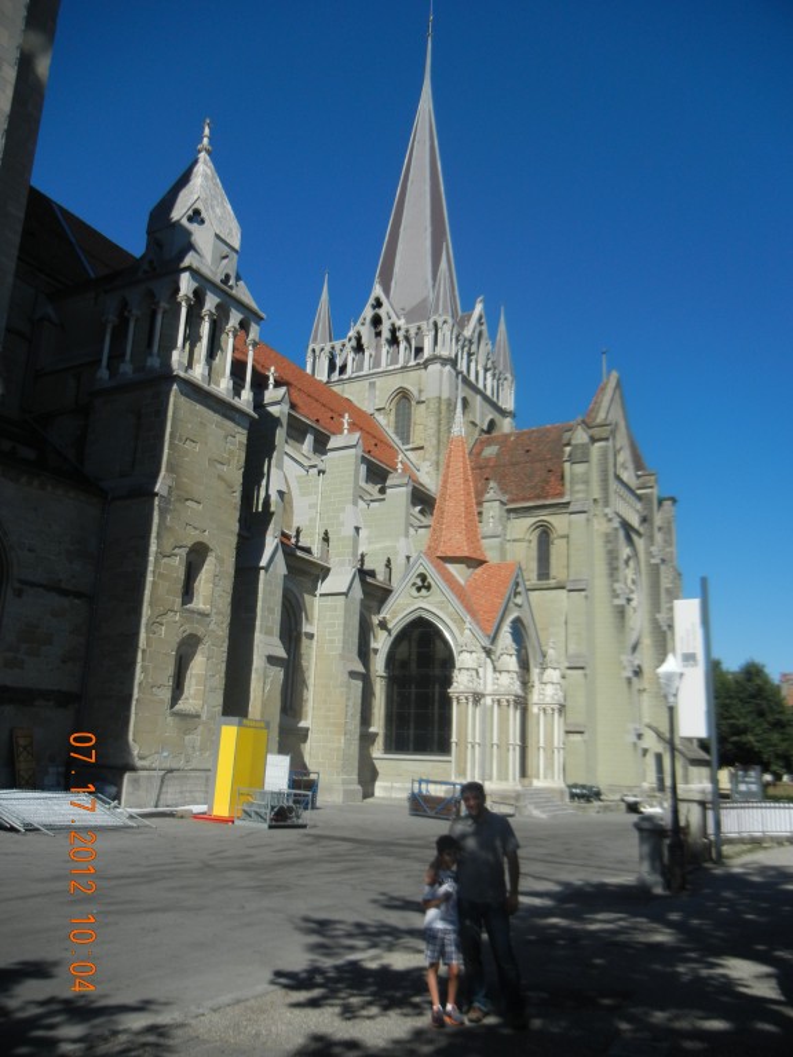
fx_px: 916
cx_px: 396
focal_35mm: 30
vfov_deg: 60.0
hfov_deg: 46.8
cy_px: 528
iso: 160
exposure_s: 1/590
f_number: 7
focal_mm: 5.4
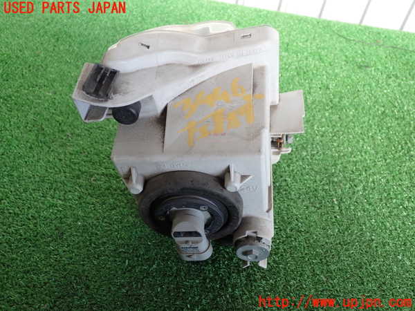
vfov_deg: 39.7
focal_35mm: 36
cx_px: 208
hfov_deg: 51.4
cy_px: 156
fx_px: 432
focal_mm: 6.37
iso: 125
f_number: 2.5
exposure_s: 1/80
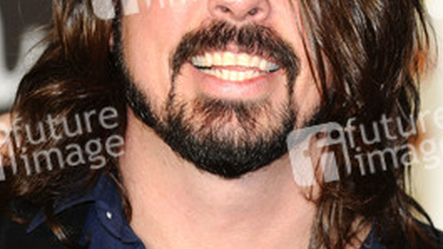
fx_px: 5579
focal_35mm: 475
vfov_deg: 2.6
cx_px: 222
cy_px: 64
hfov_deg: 4.5
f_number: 4.5
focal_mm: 200
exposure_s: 1/160
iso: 320
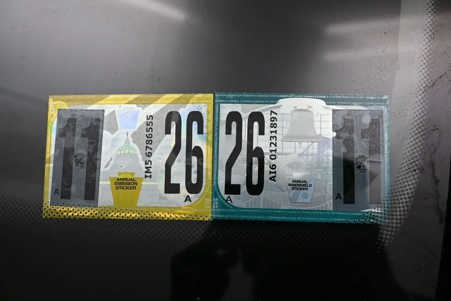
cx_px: 226
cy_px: 150
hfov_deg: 49.5
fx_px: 489
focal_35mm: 39
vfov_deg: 34.2
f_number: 5.6
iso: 200
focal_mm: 26
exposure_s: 1/250
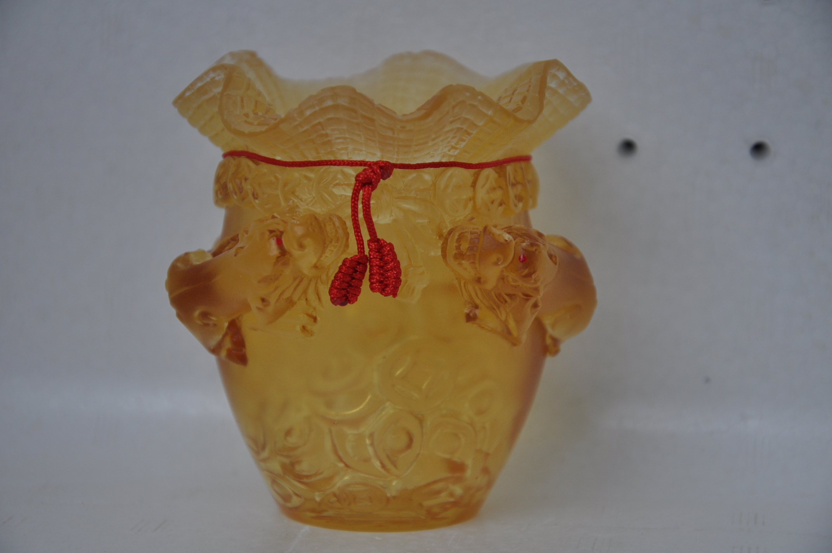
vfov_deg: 11.4
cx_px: 416
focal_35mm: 120
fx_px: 2770
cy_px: 276
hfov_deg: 17.1
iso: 400
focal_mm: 80
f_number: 5.3
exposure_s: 1/80
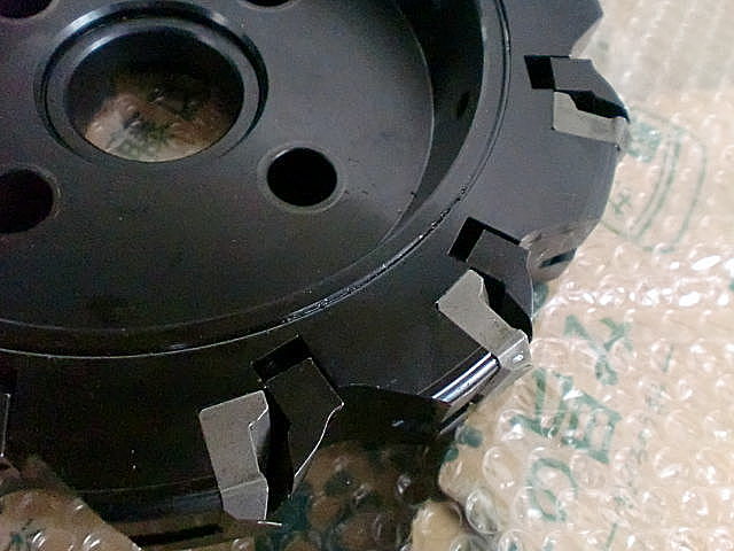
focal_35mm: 35
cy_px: 276
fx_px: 742
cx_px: 367
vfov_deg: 40.7
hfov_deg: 52.6
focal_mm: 6.3
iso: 1600
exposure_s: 1/50
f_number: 3.1
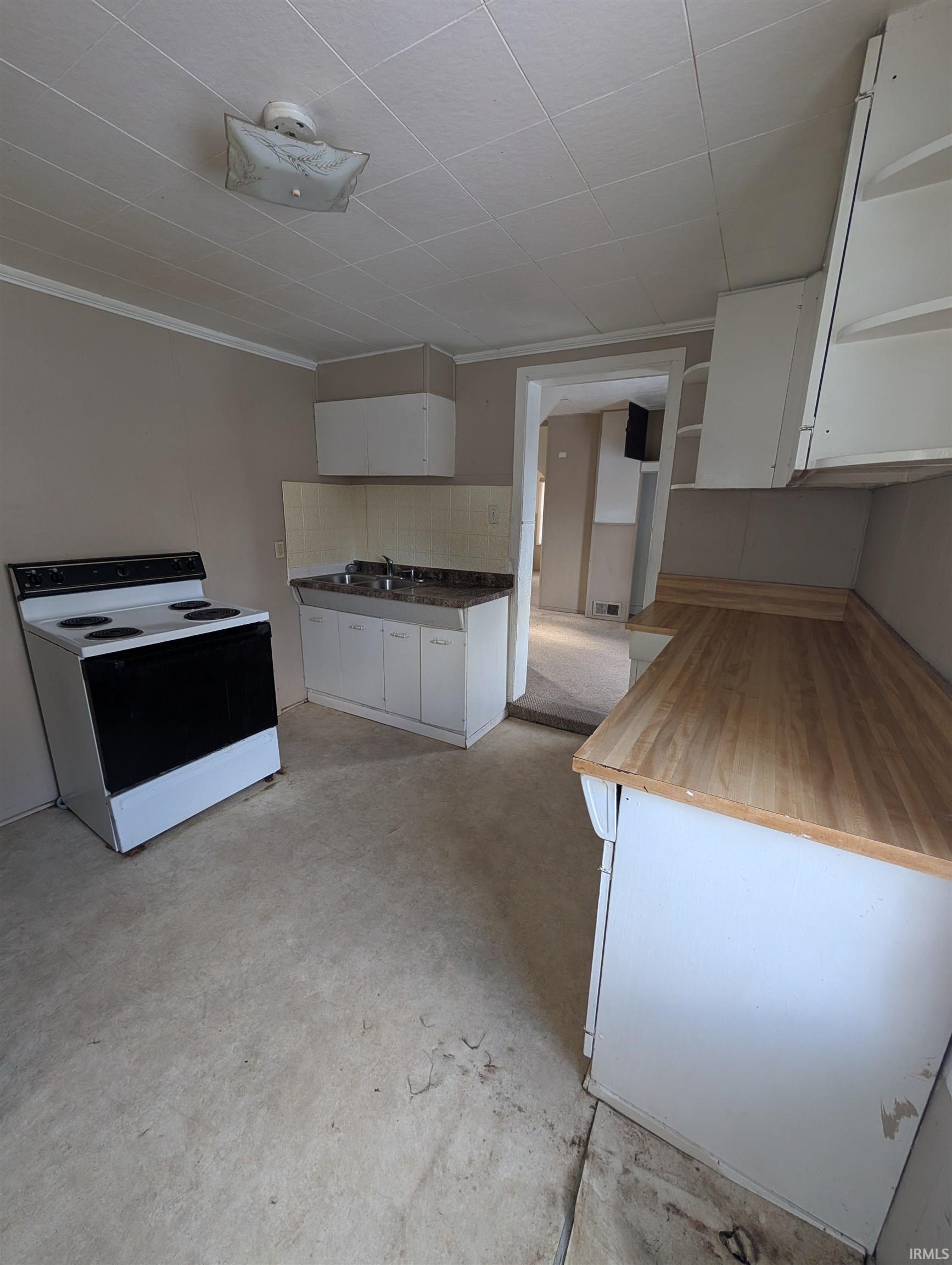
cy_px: 632
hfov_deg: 94.6
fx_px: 439
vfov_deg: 110.5
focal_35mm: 12
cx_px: 476
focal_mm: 2.02
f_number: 1.7
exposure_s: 1/57.8
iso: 109
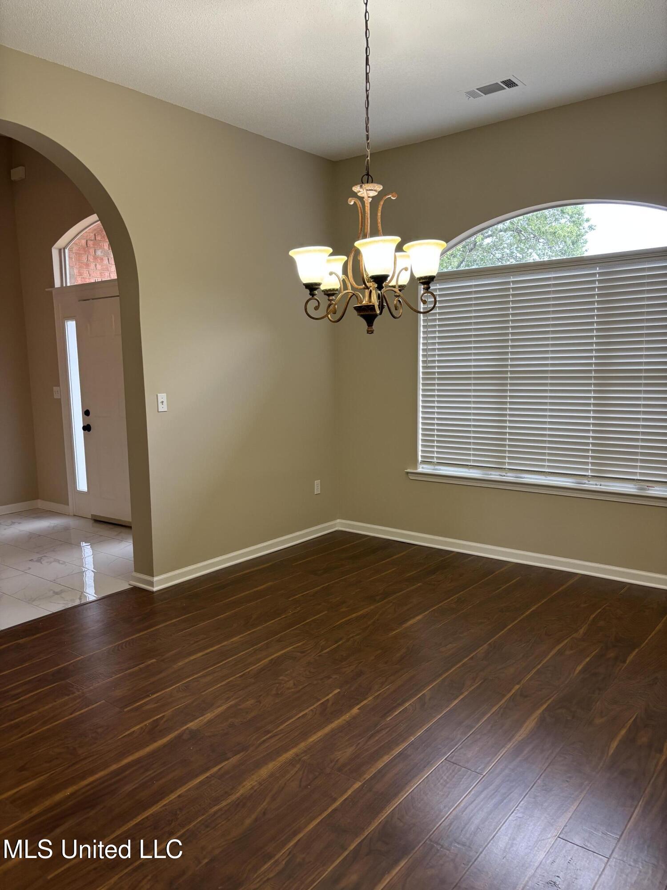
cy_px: 445
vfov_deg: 67.3
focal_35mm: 26
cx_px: 334
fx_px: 668
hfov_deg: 53.1
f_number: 1.6
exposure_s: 1/60
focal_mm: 5.96
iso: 125
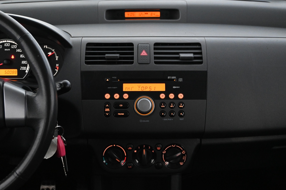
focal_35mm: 47
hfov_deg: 41.7
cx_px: 143
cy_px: 95
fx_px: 375
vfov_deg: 28.5
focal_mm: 31.5
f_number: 5
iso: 5600
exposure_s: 1/50
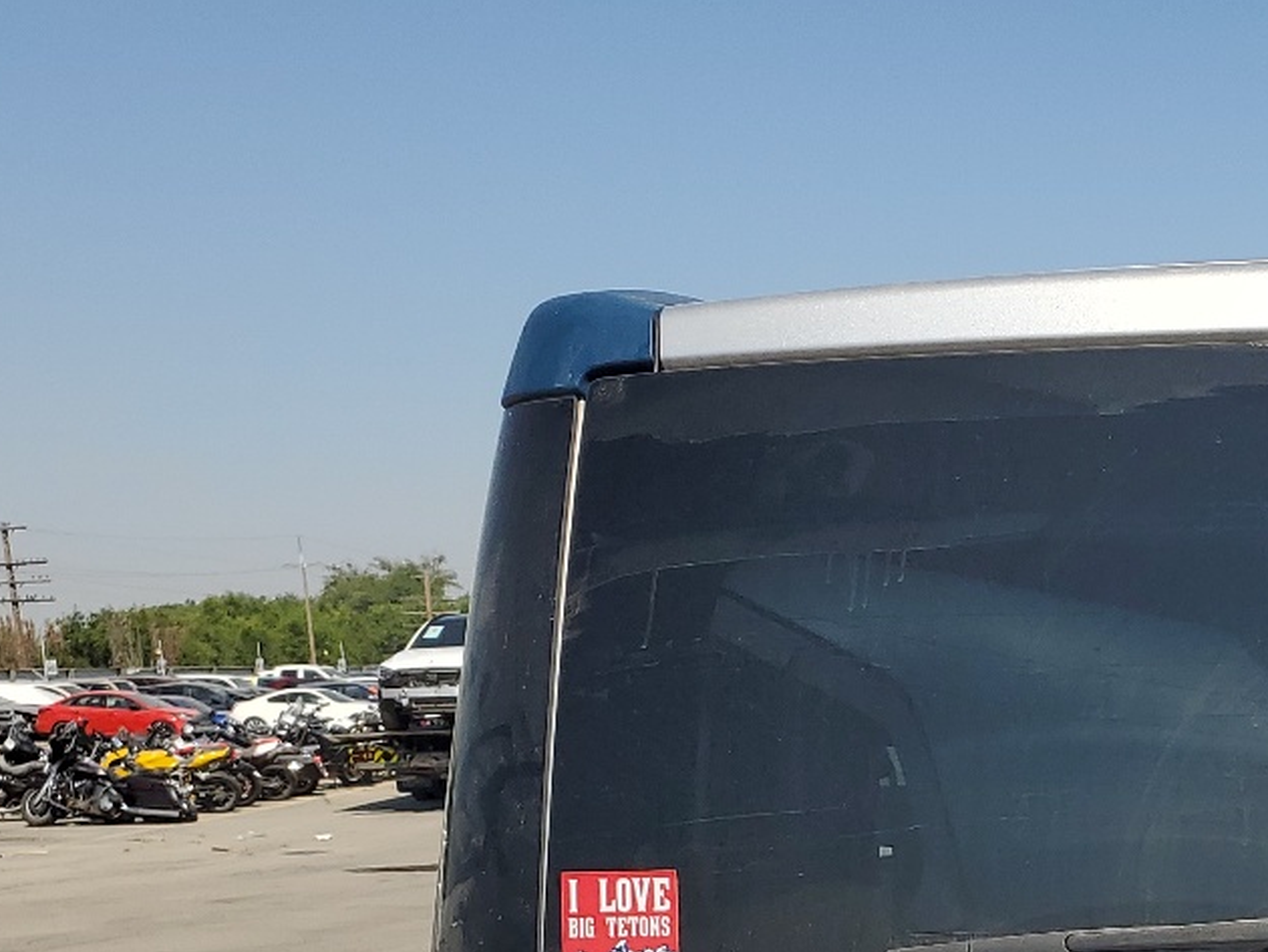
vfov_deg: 20.5
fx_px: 2419
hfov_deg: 27.2
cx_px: 1355
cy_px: 1198
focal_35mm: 66
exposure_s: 1/5000
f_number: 1.5
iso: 50
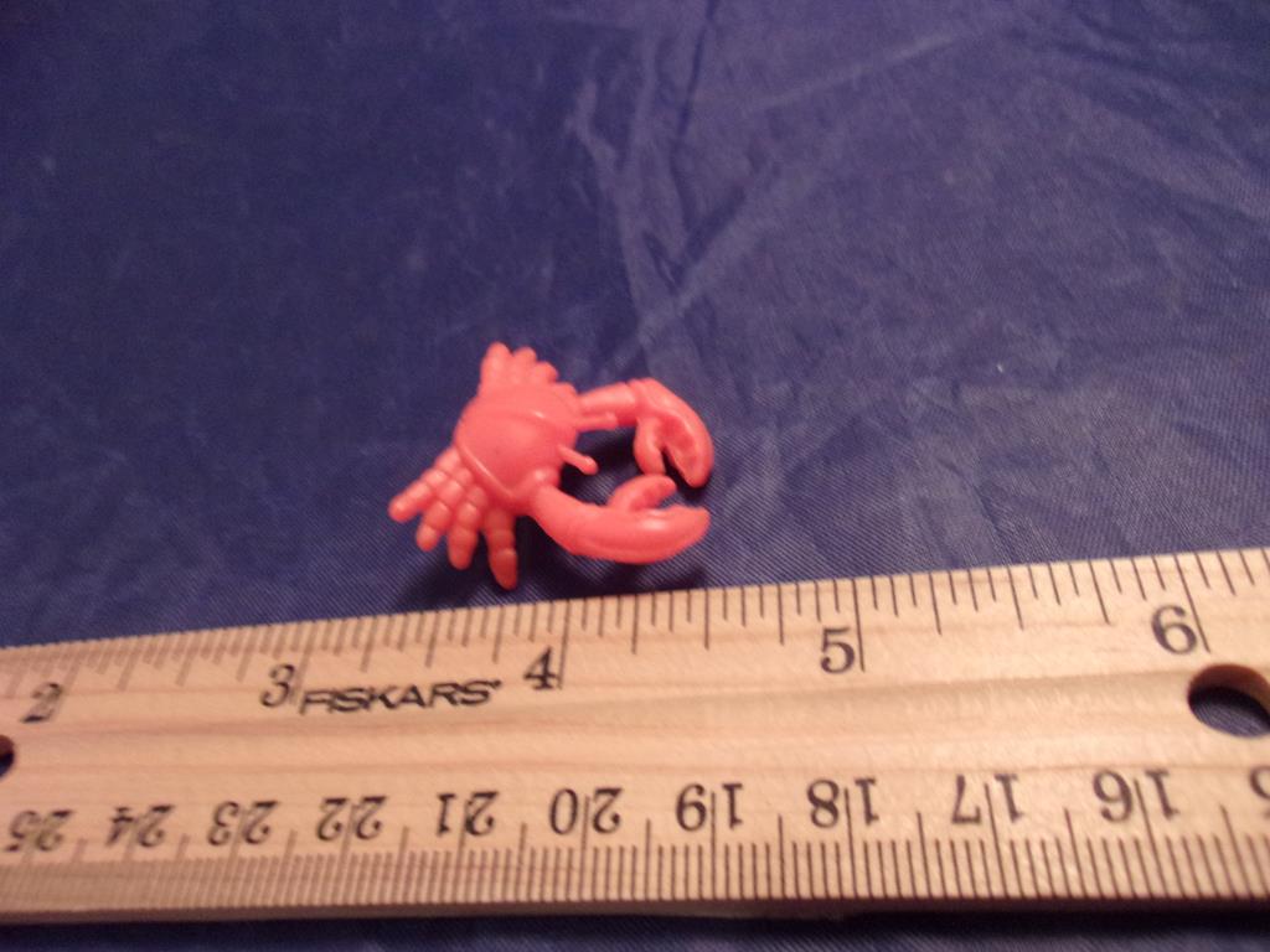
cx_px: 635
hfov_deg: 65.3
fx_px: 991
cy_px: 476
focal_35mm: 27
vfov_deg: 51.4
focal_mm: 4.9
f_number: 3
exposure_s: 1/34
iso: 388
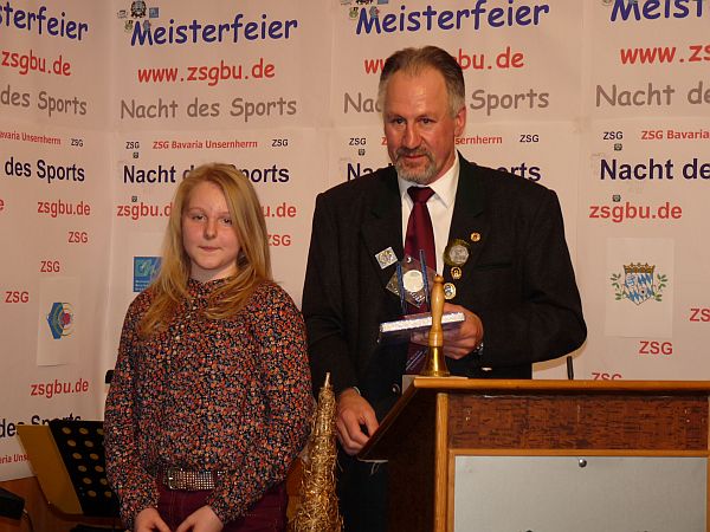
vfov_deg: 17.0
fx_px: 1784
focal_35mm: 87
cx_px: 355
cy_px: 266
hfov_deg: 22.5
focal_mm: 15.5
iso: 125
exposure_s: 1/40
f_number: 3.4
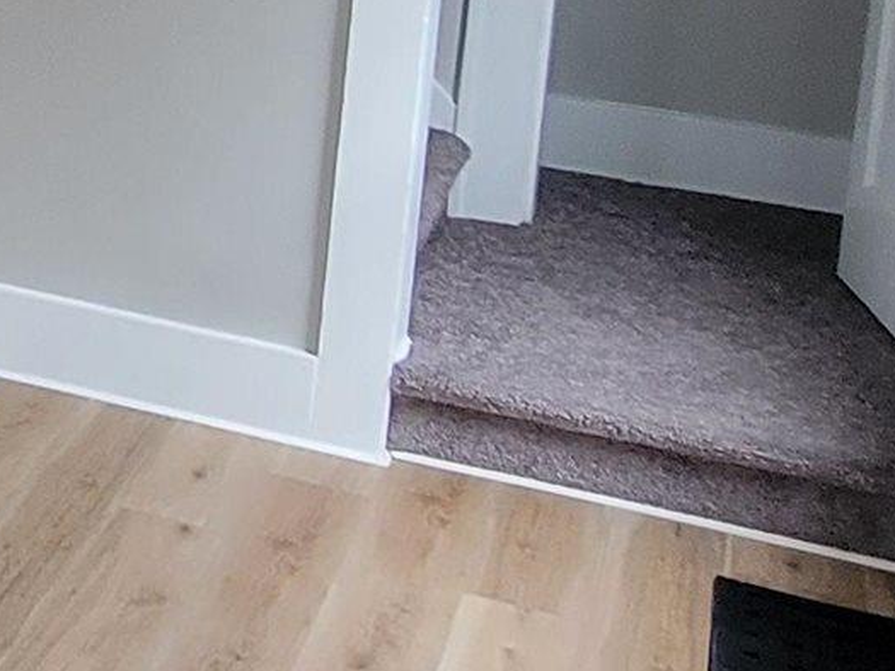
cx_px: -813
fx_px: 1965
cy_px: -199
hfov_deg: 18.5
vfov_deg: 18.1
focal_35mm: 76
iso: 250
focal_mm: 2.2
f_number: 2.2
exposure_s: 1/60
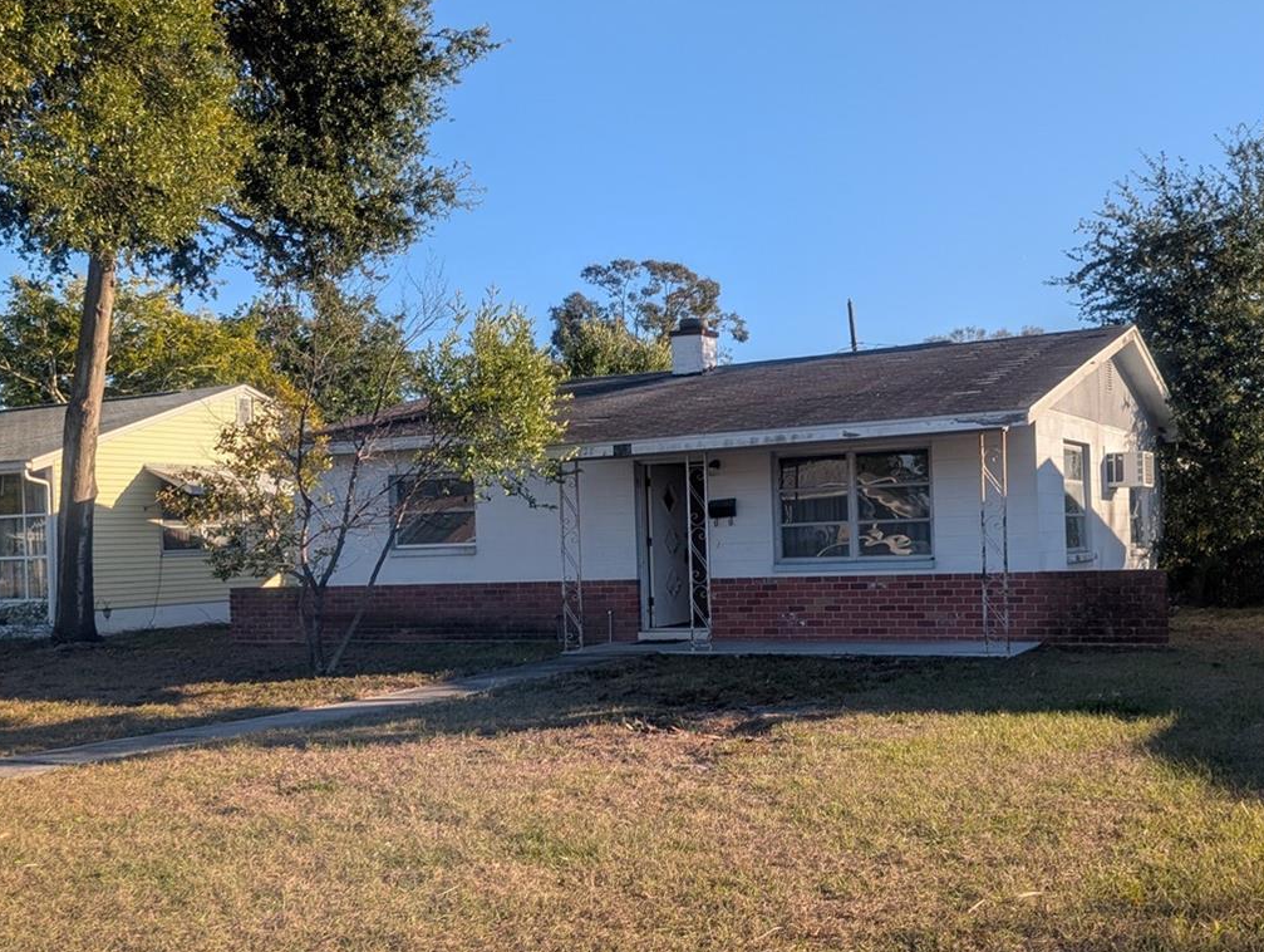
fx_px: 1389
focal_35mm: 38
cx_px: 673
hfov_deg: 48.9
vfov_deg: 37.7
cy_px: 546
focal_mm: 6.9
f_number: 1.68
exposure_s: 1/1119
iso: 21
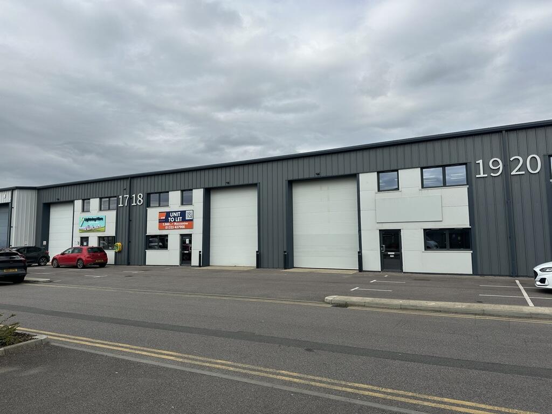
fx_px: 383
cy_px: 207
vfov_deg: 56.8
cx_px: 276
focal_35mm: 24
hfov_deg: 71.6
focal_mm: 6.86
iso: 80
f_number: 1.78
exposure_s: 1/6211
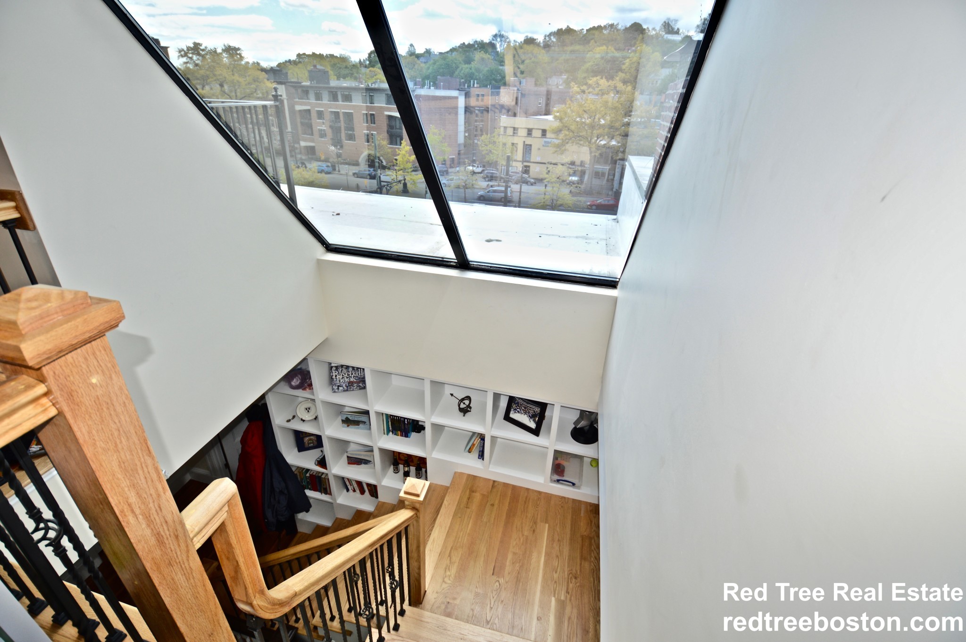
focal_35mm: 15
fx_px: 402
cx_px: 483
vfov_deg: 77.2
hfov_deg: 100.4
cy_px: 321
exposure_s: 1/125
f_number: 4
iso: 110
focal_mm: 10
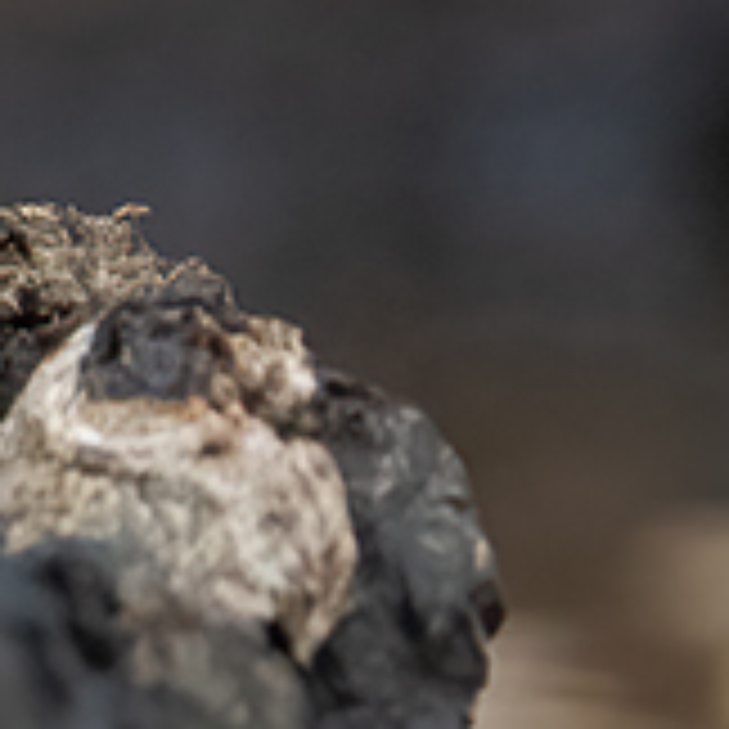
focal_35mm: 7822
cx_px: -1436
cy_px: -1048
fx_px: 186362
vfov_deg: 0.2
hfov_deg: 0.2
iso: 3200
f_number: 8
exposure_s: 1/1600
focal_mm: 553
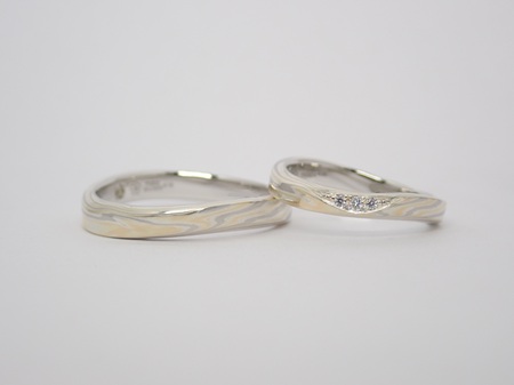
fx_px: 1143
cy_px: 192
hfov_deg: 25.3
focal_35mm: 77
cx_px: 257
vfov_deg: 19.1
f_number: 4.1
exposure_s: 1/125
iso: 200
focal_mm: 13.65
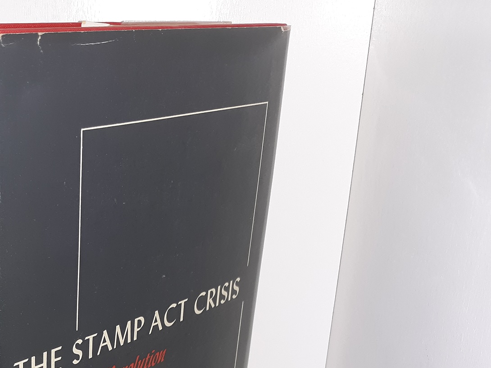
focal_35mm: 53
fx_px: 752
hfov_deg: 35.0
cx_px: 97
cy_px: 344
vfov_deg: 26.4
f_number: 1.7
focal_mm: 3.7
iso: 50
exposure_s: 1/100
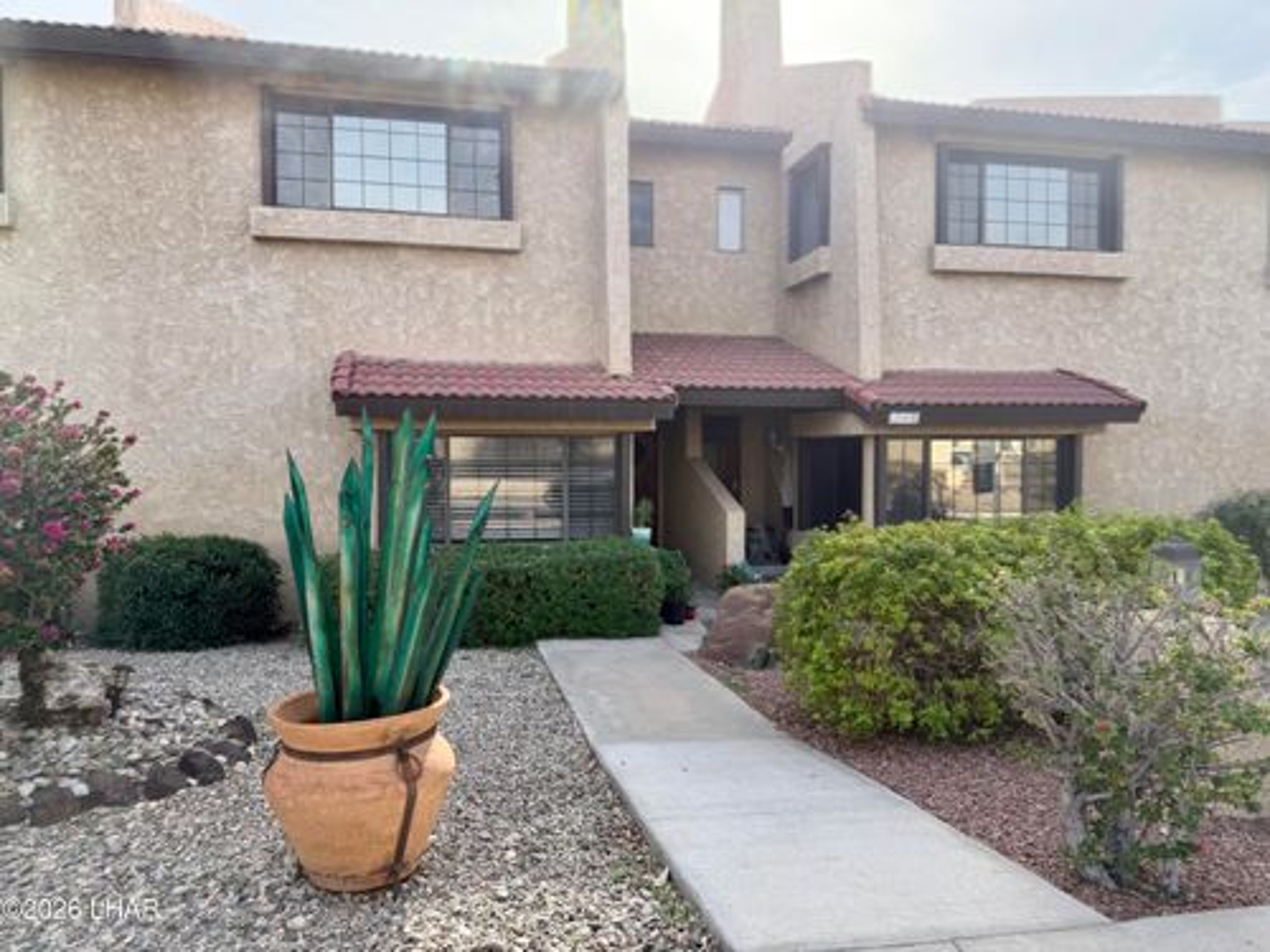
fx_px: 881
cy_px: 476
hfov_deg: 71.6
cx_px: 635
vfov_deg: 56.8
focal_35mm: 24
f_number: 1.78
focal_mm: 6.76
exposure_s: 1/1618
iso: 80
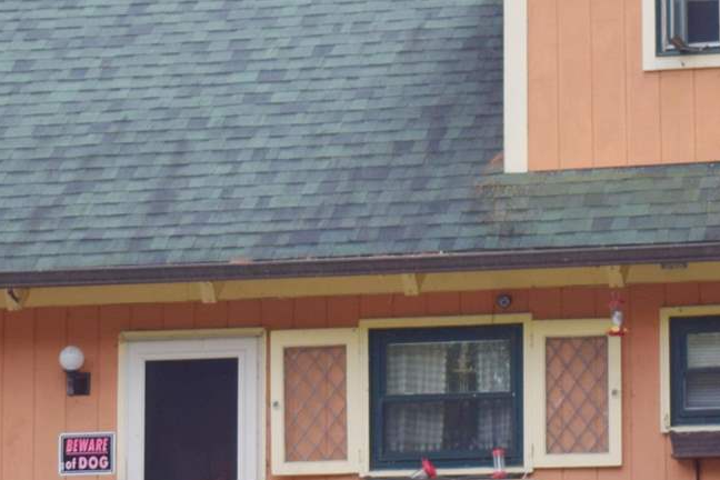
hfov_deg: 10.3
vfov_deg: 6.9
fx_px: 3980
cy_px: 248
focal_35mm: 199
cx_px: 476
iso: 100
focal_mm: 28
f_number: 4.2
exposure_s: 1/160
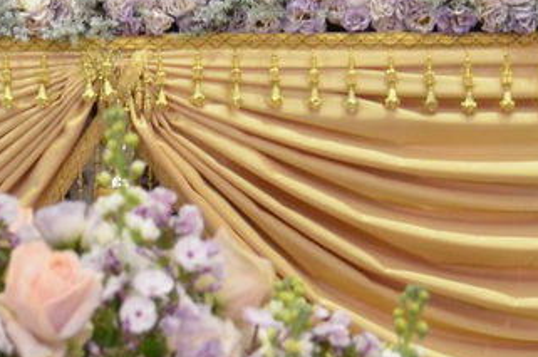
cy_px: -334
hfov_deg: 6.1
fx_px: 5073
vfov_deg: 4.0
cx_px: -17
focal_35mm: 340
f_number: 7.1
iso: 1600
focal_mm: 52
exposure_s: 1/80
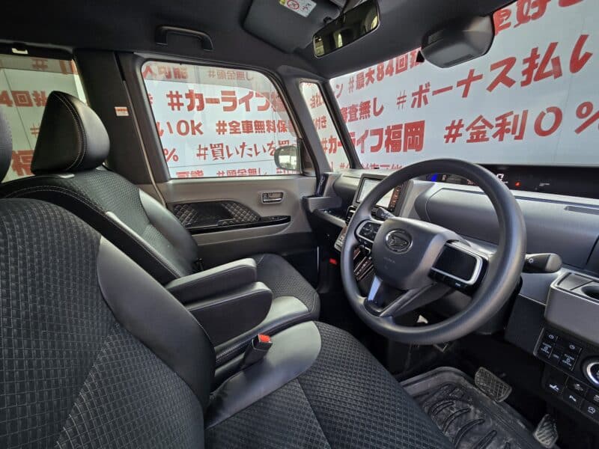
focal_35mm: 13
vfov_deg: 89.9
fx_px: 225
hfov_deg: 106.2
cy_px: 224
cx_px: 300
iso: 100
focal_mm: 2.2
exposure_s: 1/50
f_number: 2.2
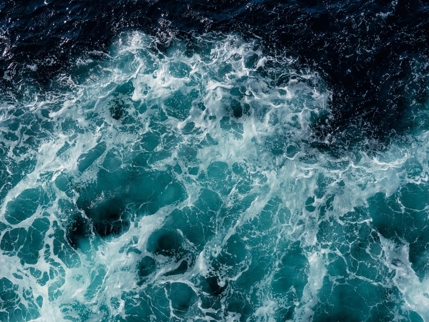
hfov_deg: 33.2
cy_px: 220
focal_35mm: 58
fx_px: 719
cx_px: 193
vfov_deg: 25.1
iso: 800
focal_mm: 35
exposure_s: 1/6400
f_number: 8
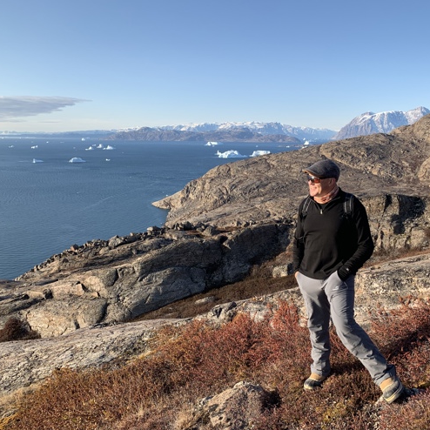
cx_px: 265
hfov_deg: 52.1
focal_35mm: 31
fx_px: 436
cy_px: 216
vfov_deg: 52.5
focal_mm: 4.25
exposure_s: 1/1490
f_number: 1.8
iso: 25
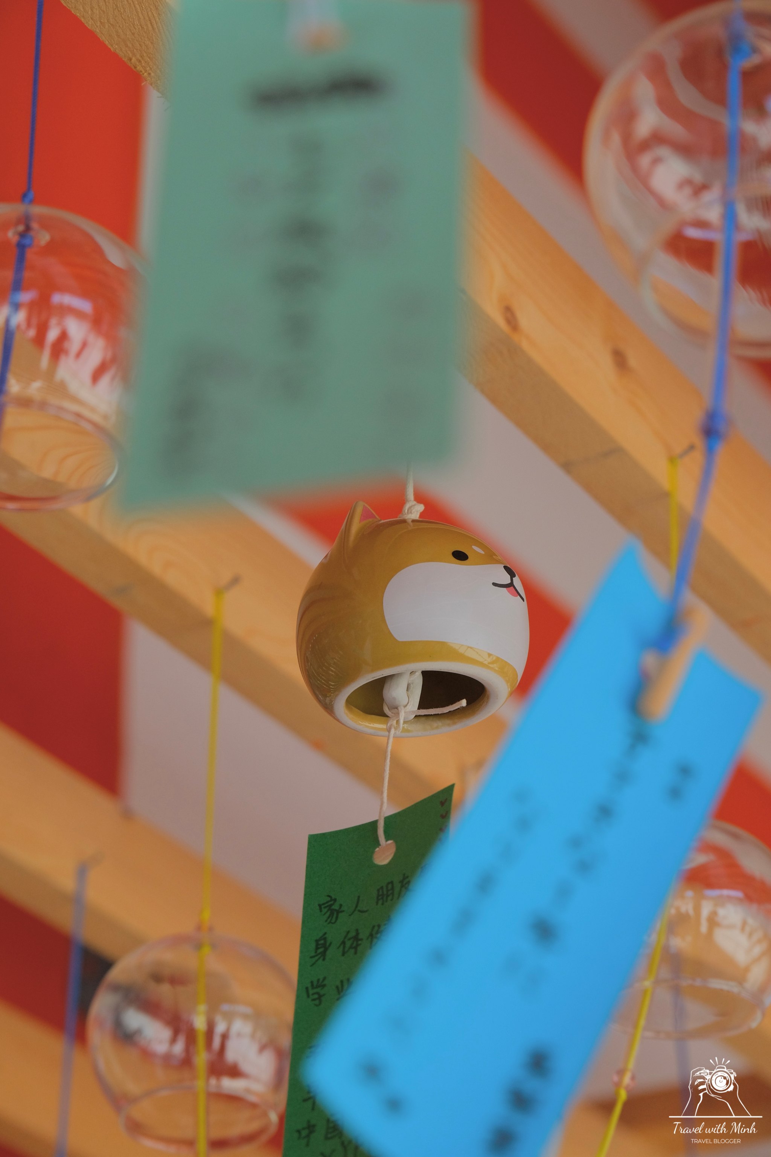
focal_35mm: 105
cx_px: 386
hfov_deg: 13.0
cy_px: 578
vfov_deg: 19.5
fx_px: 3373
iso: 800
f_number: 5.6
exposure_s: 1/500
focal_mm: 70
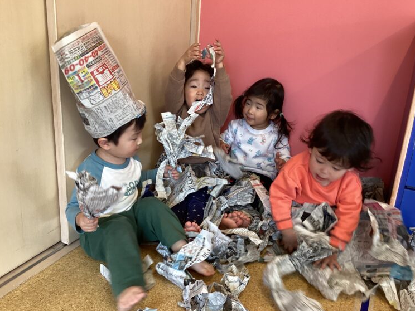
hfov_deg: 56.8
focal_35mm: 32
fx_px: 384
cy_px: 156
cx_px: 204
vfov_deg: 44.2
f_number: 2.4
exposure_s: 1/60
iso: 125
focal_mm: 3.3
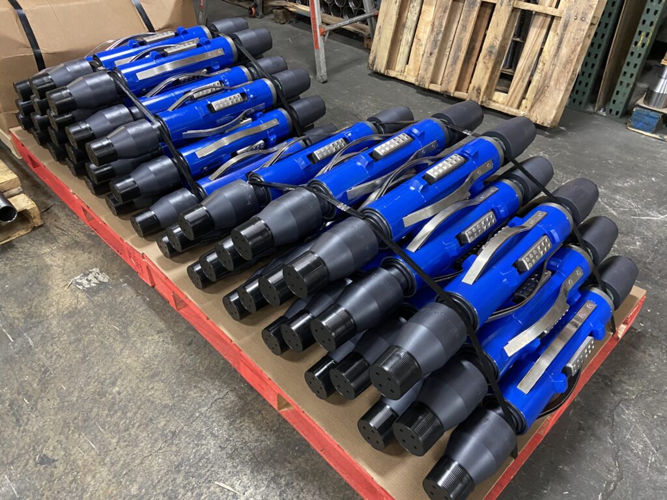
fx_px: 501
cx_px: 334
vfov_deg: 53.1
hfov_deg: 67.3
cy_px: 250
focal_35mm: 26
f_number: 1.8
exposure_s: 1/40
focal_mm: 4.25
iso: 500
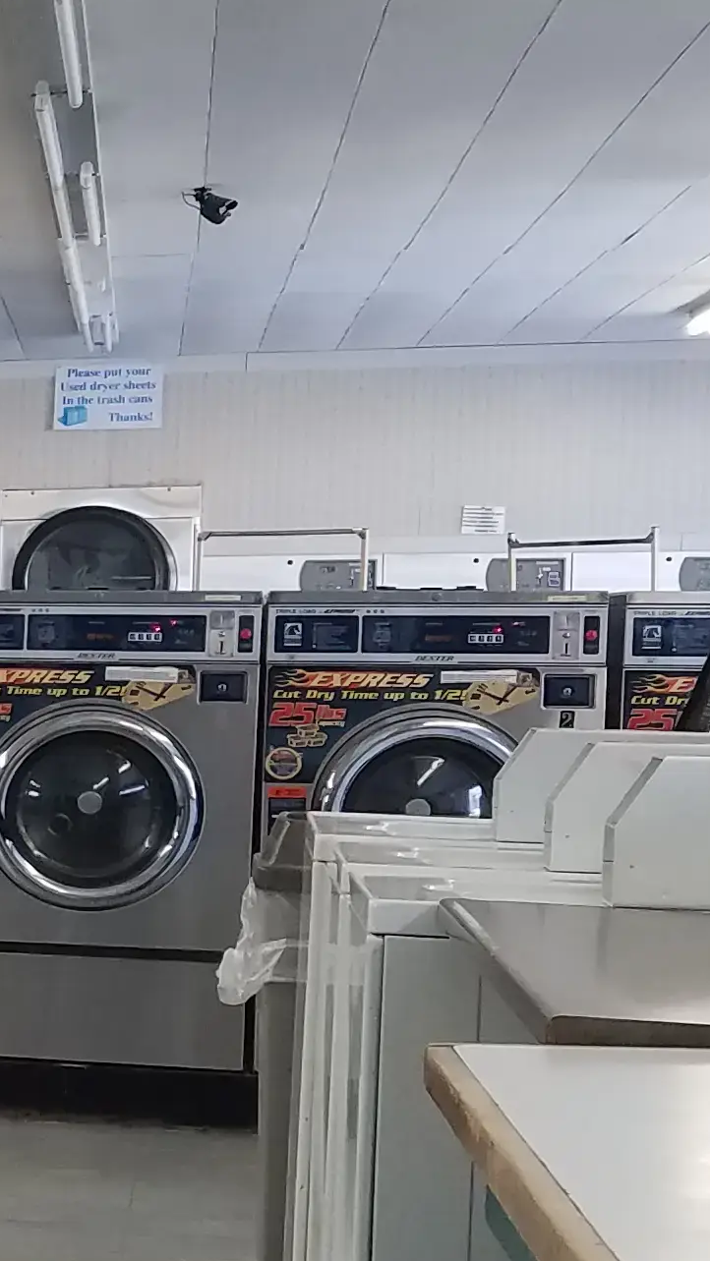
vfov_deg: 23.9
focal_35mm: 89
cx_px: -881
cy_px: 794
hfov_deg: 11.6
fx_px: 2978
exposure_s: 1/60
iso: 64
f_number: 1.7
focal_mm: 4.2
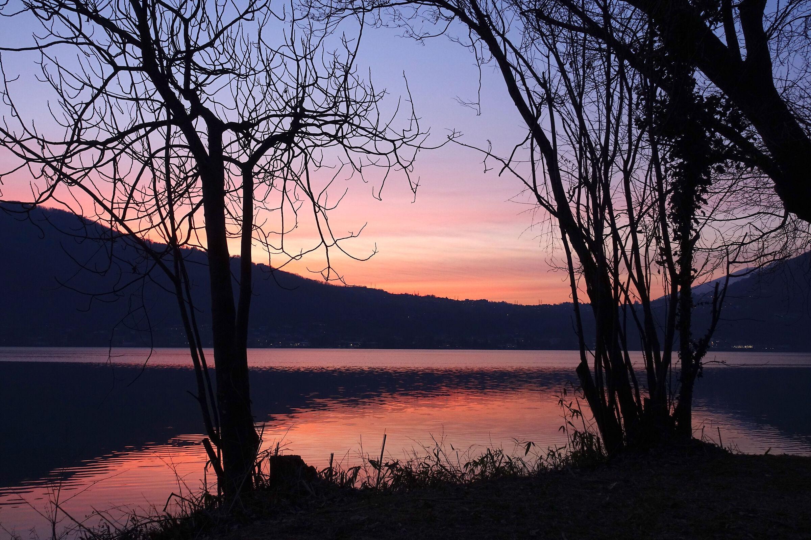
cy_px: 270
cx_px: 406
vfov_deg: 41.1
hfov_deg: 58.7
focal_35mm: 32
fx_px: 721
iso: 320
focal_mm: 11.77
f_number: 6.3
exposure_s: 1/40
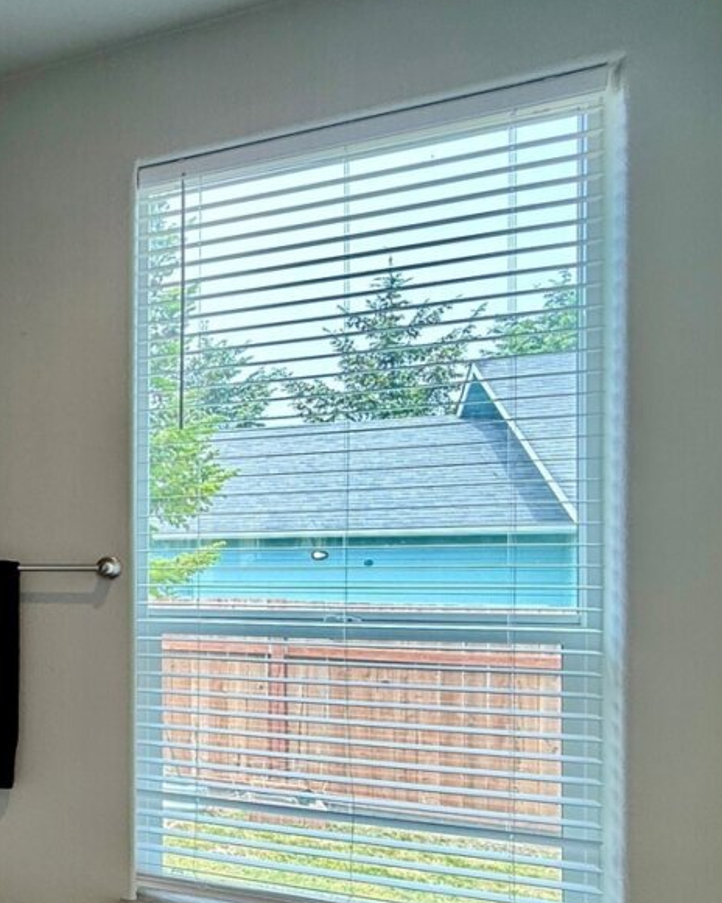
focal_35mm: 33
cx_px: -310
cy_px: 573
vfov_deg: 53.5
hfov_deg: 30.1
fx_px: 881
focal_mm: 2.22
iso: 125
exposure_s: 1/120
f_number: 2.2
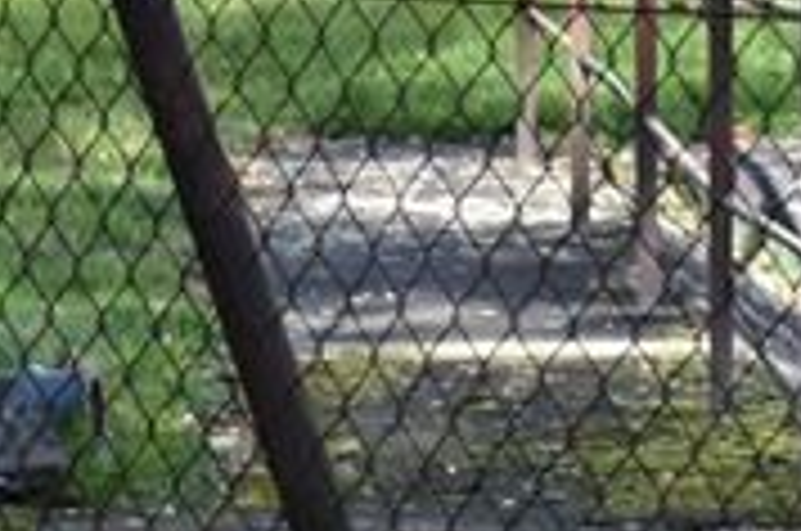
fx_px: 9217
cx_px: -972
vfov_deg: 3.3
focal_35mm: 415
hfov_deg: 4.9
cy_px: -223
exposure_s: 1/160
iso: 100
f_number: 6.3
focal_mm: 48
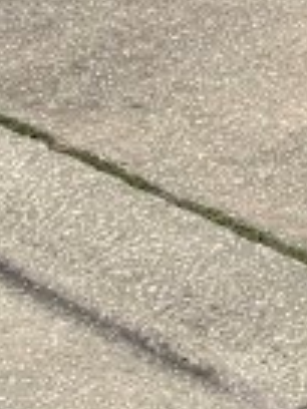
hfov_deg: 7.2
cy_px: -568
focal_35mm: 181
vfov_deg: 9.7
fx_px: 2140
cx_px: 933
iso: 80
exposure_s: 1/8130
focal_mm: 6.76
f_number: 1.78
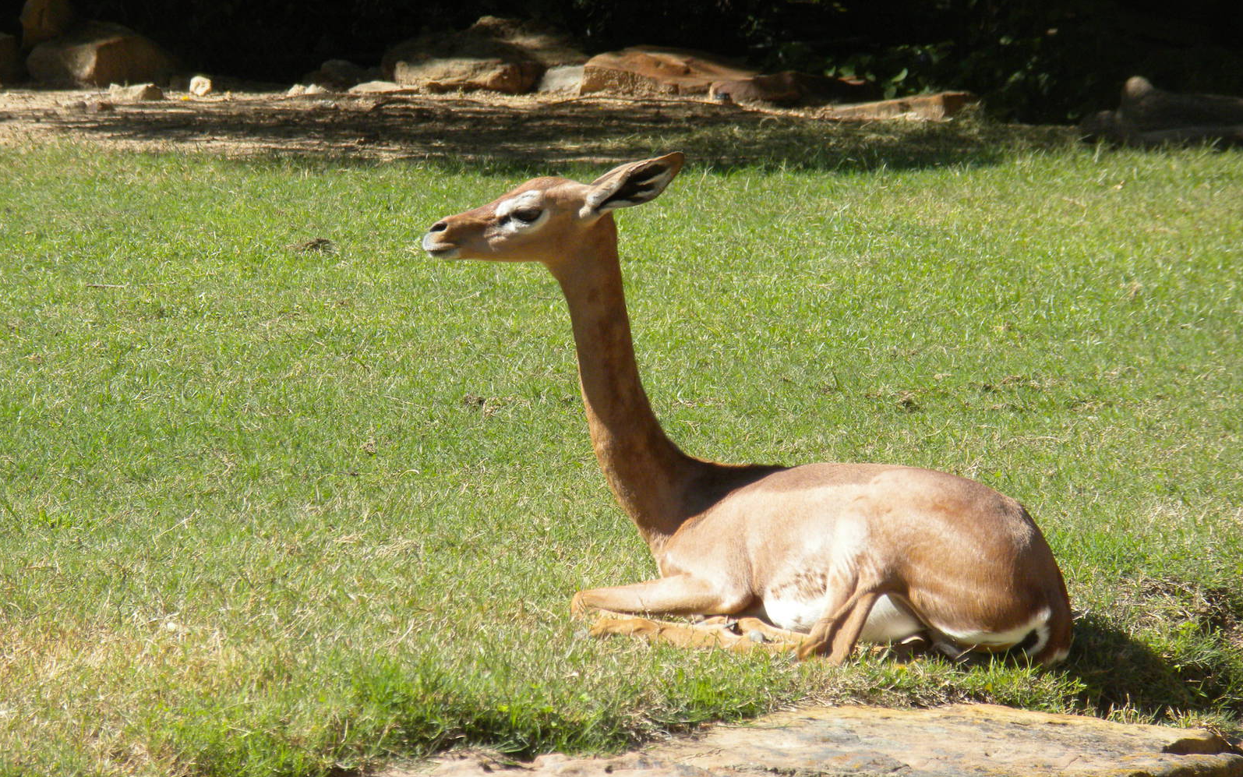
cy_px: 404
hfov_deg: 8.3
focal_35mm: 253
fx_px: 8571
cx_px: 621
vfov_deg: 5.2
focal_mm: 42.1
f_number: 5.2
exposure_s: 1/577
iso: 132
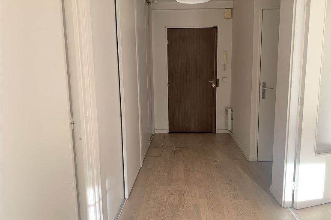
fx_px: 257
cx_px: 171
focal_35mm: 28
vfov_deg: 46.4
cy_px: 112
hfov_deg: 65.5
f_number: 1.8
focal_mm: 4.25
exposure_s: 1/121
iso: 25
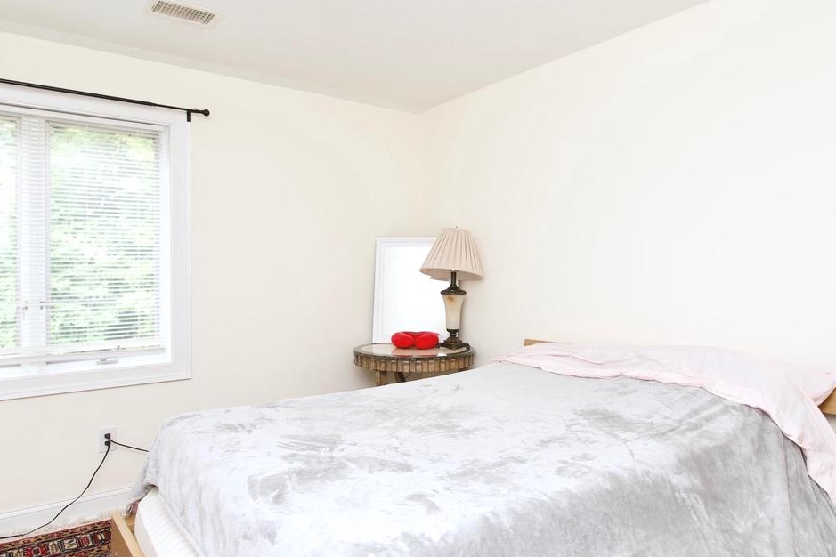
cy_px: 247
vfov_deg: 55.0
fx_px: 534
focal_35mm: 23
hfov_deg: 76.1
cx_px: 420
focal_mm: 10
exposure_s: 1/13
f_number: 7.1
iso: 320
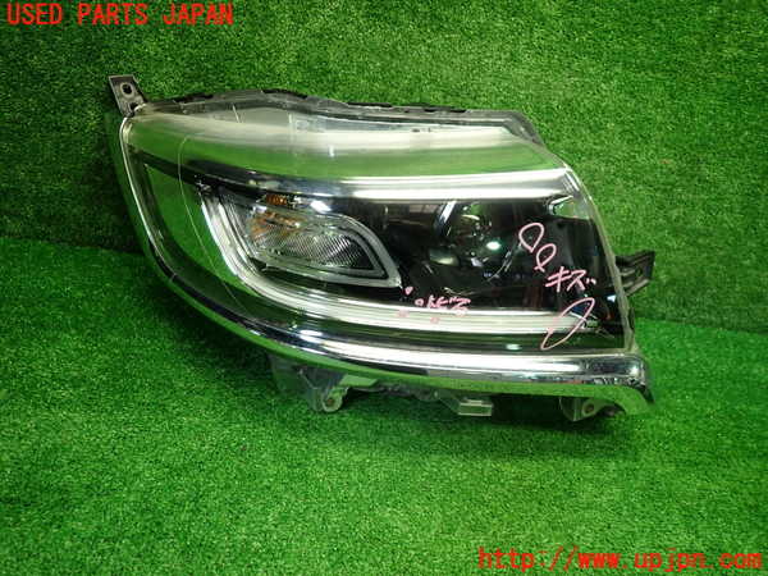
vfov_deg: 54.9
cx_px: 384
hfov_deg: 69.4
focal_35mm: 25
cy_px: 288
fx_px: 555
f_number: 2
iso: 200
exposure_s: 1/60
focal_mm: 4.5
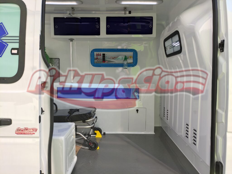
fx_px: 168
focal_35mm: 25
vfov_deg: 54.9
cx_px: 116
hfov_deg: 69.4
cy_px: 87
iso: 100
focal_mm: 5.43
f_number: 1.89
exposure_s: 1/523
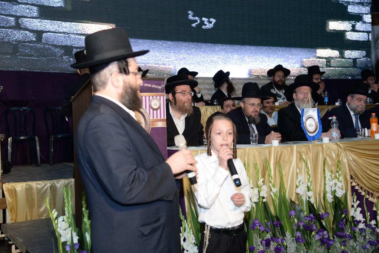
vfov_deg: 28.1
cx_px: 190
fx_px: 505
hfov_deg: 41.1
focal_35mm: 48
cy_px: 126
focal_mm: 48
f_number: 4
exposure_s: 1/60
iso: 1600
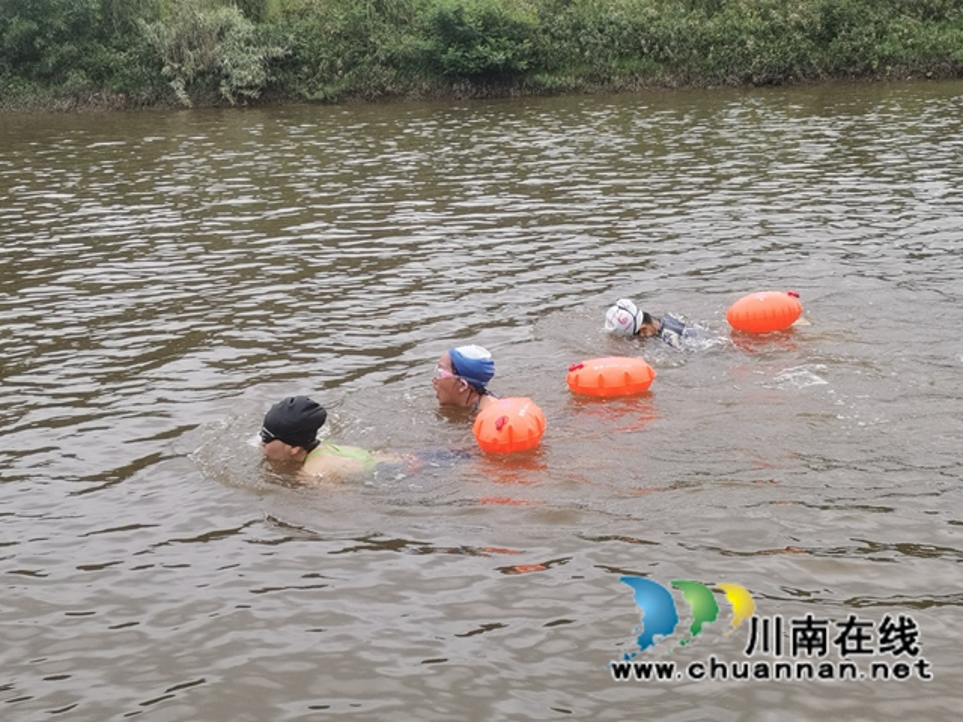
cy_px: 361
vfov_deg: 28.0
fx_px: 1447
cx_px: 482
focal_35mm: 52
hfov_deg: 36.8
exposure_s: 1/376
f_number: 1.8
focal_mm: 4.75
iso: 50
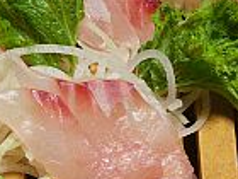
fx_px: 3176
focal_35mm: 462
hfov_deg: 4.3
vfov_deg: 3.2
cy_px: -19
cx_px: -104
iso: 200
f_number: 3.5
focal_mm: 26
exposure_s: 1/15
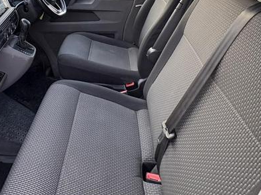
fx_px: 241
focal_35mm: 32
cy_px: 9
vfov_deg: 39.8
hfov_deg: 52.5
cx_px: 46
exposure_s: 1/99
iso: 80
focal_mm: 2.22
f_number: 2.2
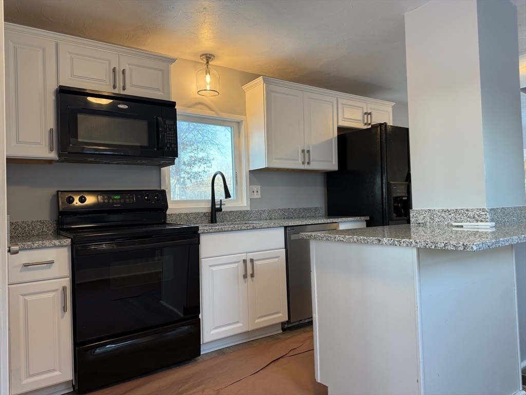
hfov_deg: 71.6
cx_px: 263
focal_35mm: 24
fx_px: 365
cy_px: 198
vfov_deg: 56.8
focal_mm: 6.76
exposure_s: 1/60
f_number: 1.78
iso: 100
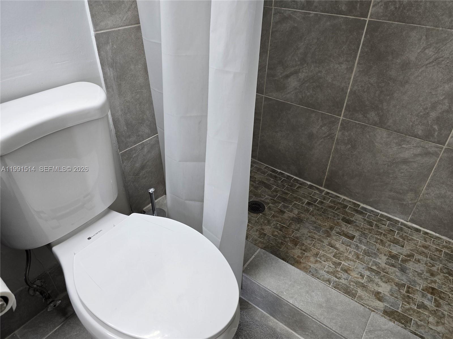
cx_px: 226
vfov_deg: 58.9
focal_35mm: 23
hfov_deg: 73.9
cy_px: 170
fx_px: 301
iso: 160
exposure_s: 1/120
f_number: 1.7
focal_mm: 6.3
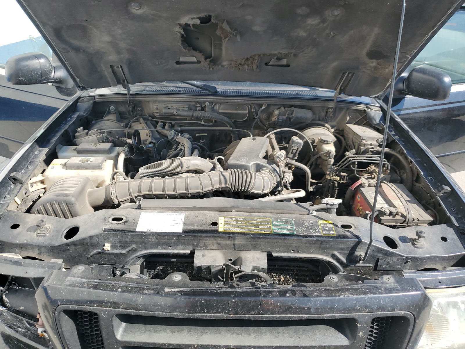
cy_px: 174
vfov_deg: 53.1
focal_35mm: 26
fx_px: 349
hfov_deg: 67.3
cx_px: 232
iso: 50
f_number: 1.5
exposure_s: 1/1429
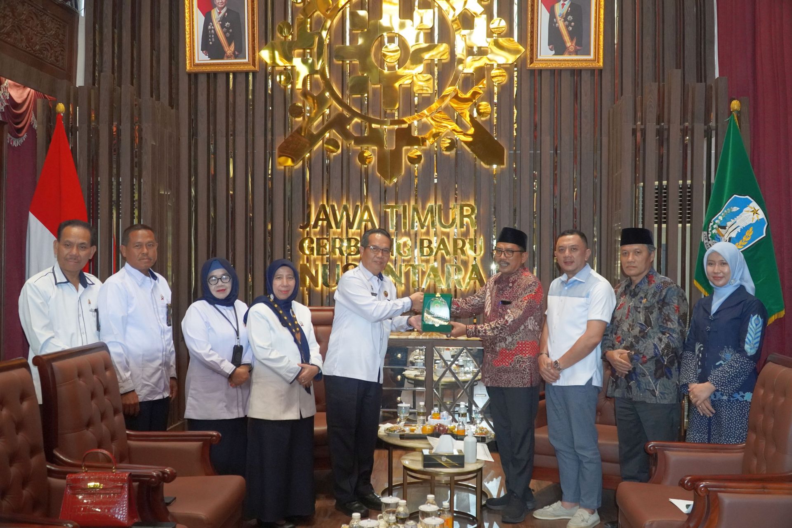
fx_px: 759
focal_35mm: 34
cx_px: 396
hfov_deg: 55.1
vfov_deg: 38.4
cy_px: 264
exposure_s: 1/160
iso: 3200
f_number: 4
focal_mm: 23
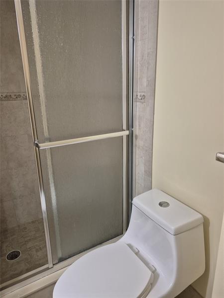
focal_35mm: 23
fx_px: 198
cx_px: 112
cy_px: 149
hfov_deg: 58.9
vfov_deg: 73.9
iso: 800
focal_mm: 5.4
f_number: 1.8
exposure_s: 1/120
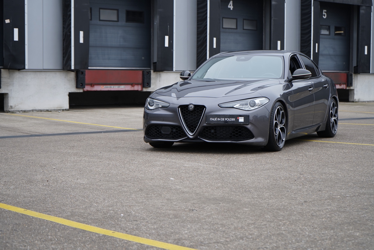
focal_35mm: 70
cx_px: 187
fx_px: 727
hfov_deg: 28.8
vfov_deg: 19.5
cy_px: 125
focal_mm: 70
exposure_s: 1/160
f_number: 5.6
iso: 500
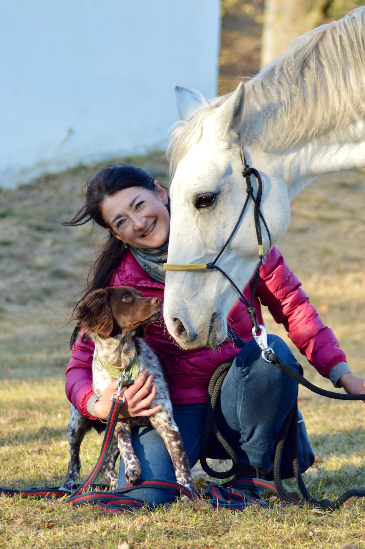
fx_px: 3177
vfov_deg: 9.9
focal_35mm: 209
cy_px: 293
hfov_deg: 6.6
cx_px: 174
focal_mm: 125
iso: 400
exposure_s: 1/500
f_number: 5.6
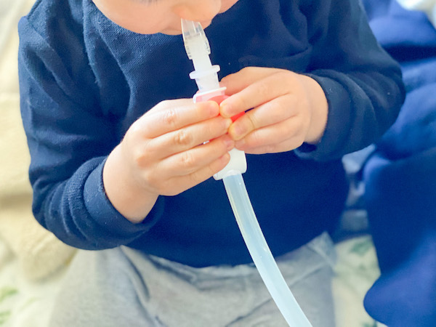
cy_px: 164
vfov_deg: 28.0
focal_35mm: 52
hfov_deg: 36.8
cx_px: 218
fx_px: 655
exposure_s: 1/15
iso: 1250
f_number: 2
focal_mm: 6
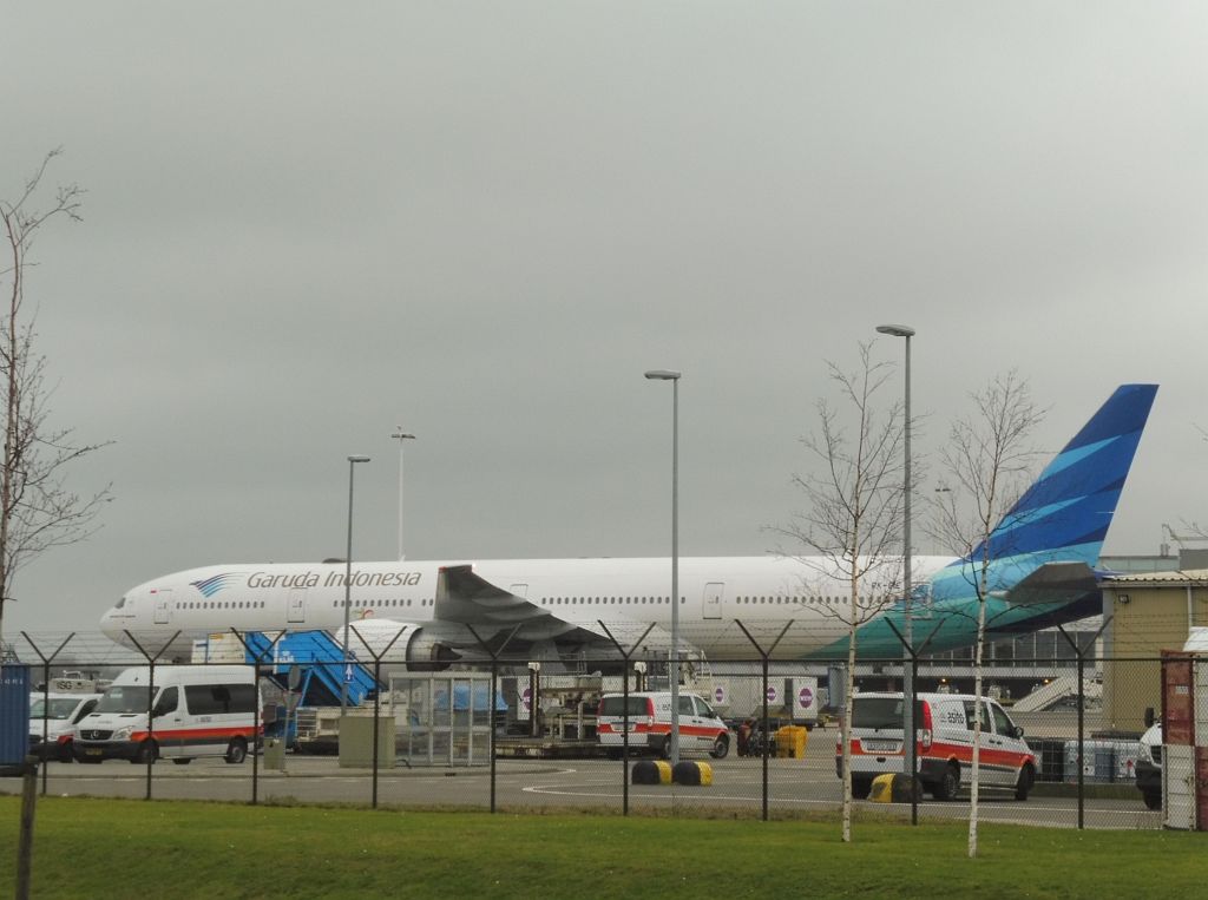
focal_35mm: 145
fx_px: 5048
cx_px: 604
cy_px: 450
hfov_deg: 13.6
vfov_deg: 10.2
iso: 160
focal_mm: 25.9
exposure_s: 1/100
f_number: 6.3
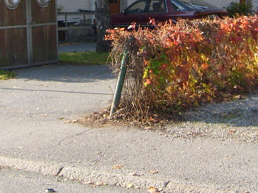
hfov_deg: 19.8
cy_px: -38
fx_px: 738
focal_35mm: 99
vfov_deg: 14.5
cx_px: 121
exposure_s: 1/90
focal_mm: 5.8
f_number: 7.1
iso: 80
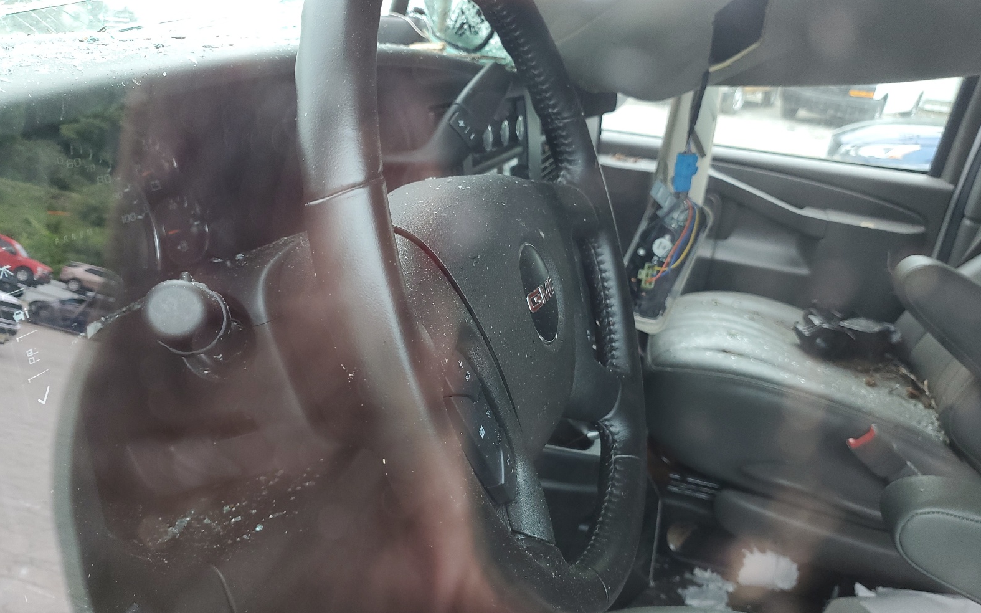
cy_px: 343
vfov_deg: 44.4
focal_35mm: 28
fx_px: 749
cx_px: 486
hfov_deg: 66.5
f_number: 1.5
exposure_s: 1/120
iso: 77
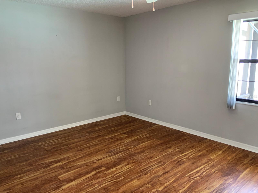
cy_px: 96
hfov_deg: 61.7
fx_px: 216
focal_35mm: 29
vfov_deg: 48.2
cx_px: 129
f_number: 1.8
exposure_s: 1/60
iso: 100
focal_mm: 3
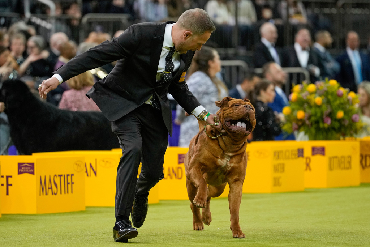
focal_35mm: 300
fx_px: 3084
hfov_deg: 6.9
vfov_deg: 4.6
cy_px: 124
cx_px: 185
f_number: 2.8
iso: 2000
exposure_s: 1/1250
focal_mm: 200
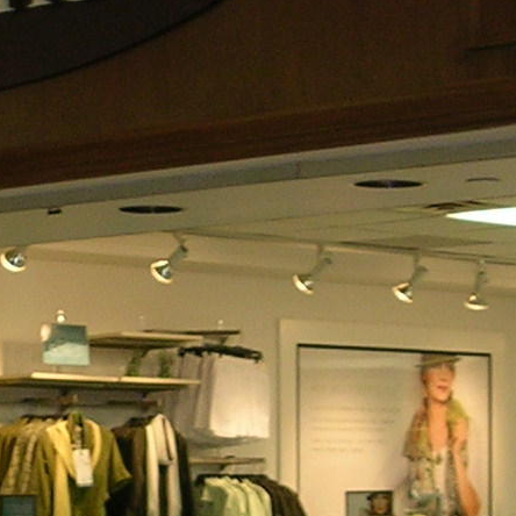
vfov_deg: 11.3
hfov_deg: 11.2
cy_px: 366
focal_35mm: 155
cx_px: 59
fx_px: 2614
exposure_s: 1/30
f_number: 2.8
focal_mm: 5.8
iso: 54
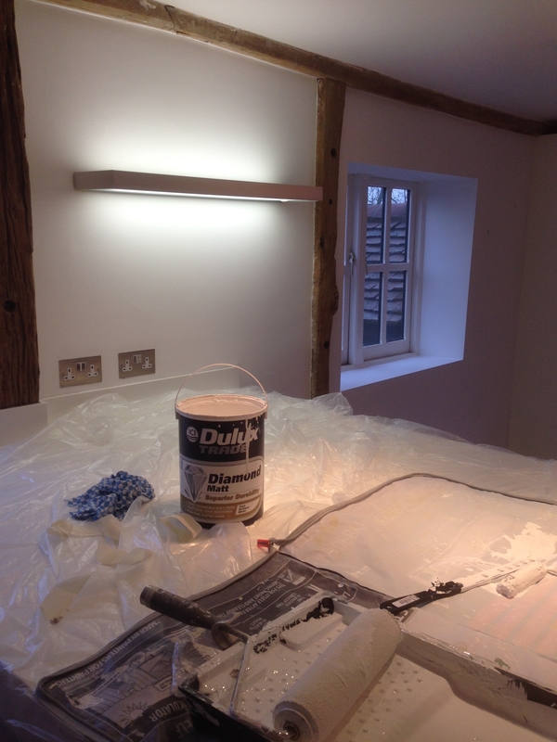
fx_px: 708
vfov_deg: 55.4
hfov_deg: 42.9
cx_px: 278
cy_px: 371
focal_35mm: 33
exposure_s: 1/60
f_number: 2.4
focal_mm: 4.12
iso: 64
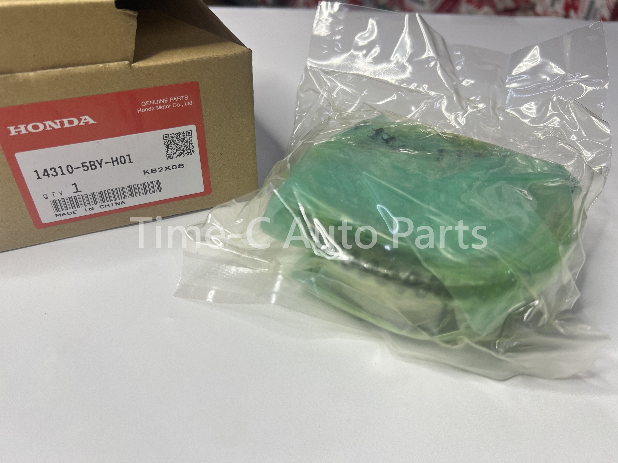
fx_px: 464
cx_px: 309
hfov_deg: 67.3
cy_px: 232
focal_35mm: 26
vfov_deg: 53.1
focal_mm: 5.7
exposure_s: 1/121
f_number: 1.5
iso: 80
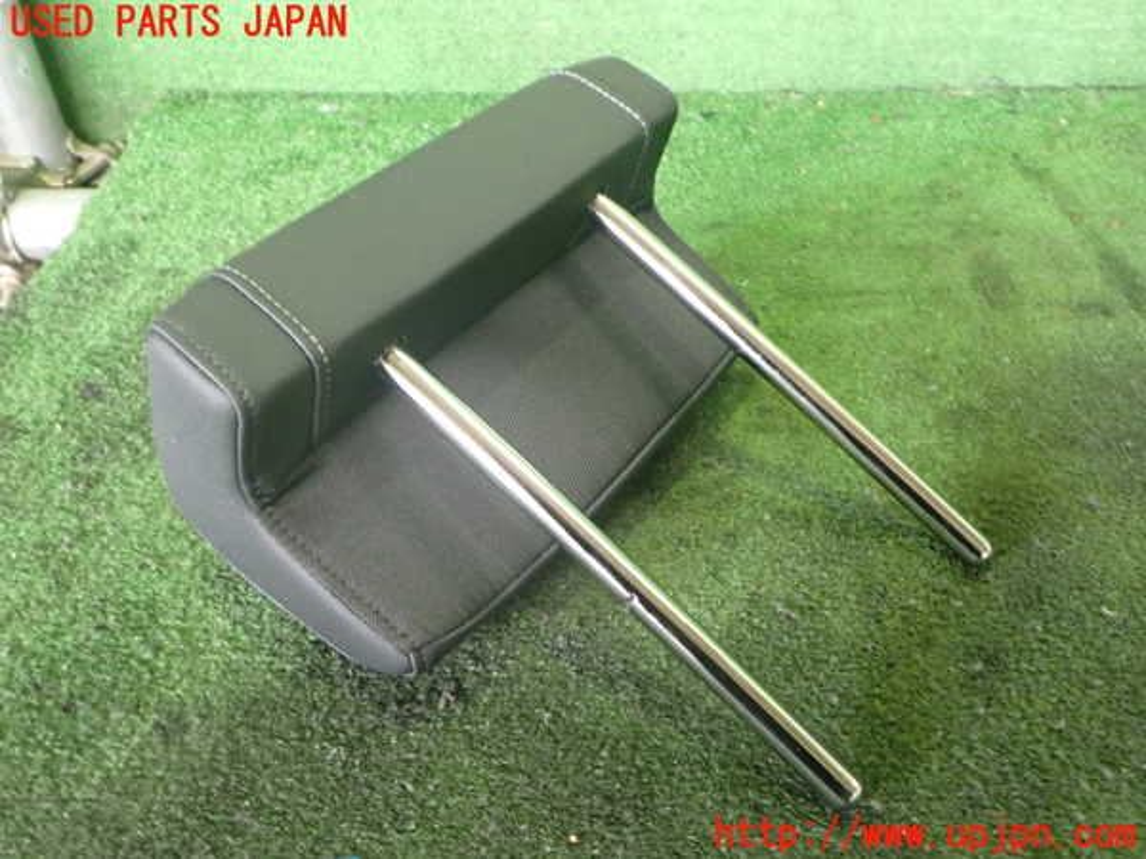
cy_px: 430
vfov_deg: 46.8
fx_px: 993
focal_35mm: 30
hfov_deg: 60.0
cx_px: 573
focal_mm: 5.4
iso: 640
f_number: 2.3
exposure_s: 1/30
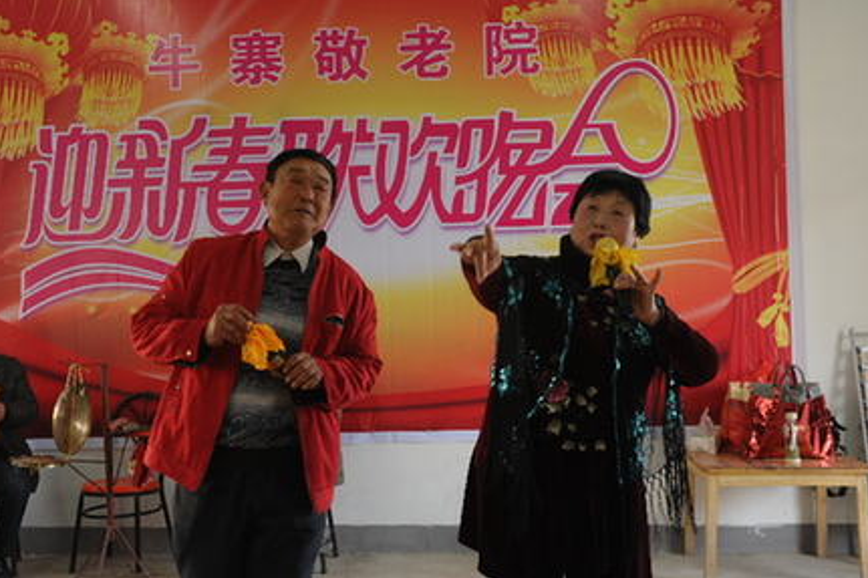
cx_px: 402
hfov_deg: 43.6
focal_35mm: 45
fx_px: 1085
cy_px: 297
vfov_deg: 29.8
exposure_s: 1/40
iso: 800
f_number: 4.5
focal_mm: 36
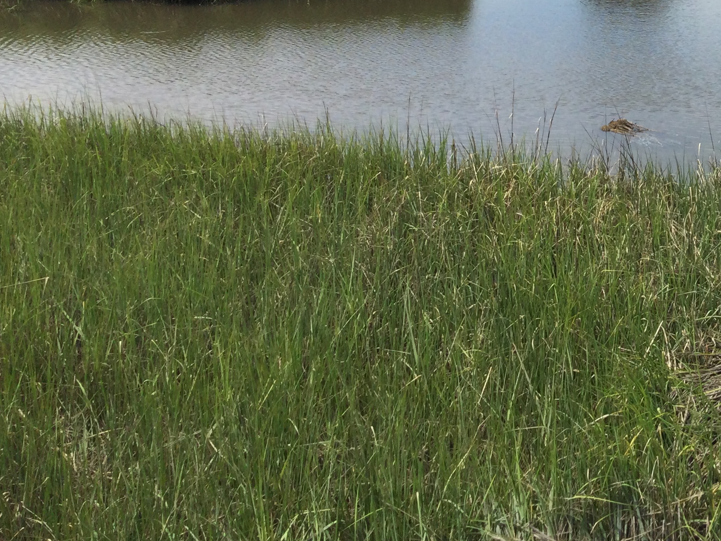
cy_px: 34
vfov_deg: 22.0
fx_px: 1354
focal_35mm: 65
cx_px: 748
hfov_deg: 27.8
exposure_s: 1/1235
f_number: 2.4
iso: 25
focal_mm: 3.3
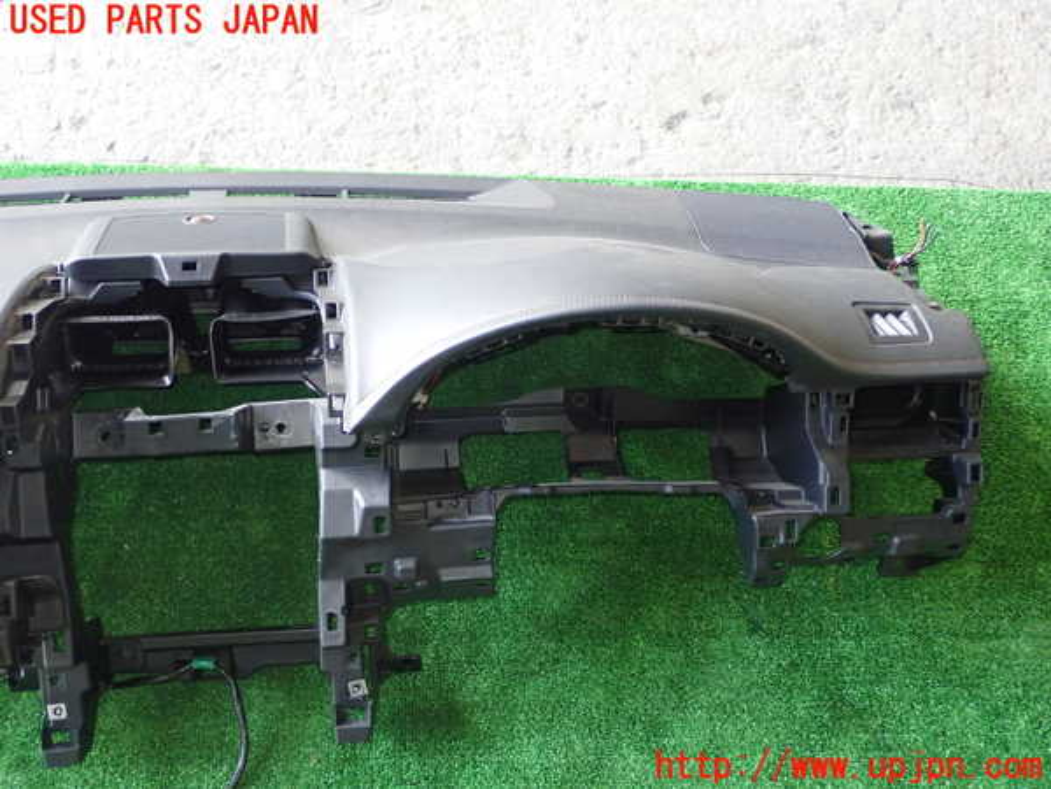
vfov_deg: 32.9
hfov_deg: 42.9
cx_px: 526
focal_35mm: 44
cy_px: 394
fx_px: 1336
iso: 500
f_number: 2.9
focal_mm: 7.84
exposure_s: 1/40
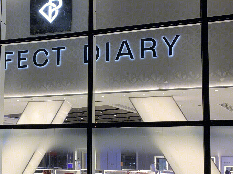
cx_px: 70
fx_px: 357
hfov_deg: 35.7
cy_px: 131
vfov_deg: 27.1
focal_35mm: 53
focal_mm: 4.25
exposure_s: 1/100
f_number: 1.8
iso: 64
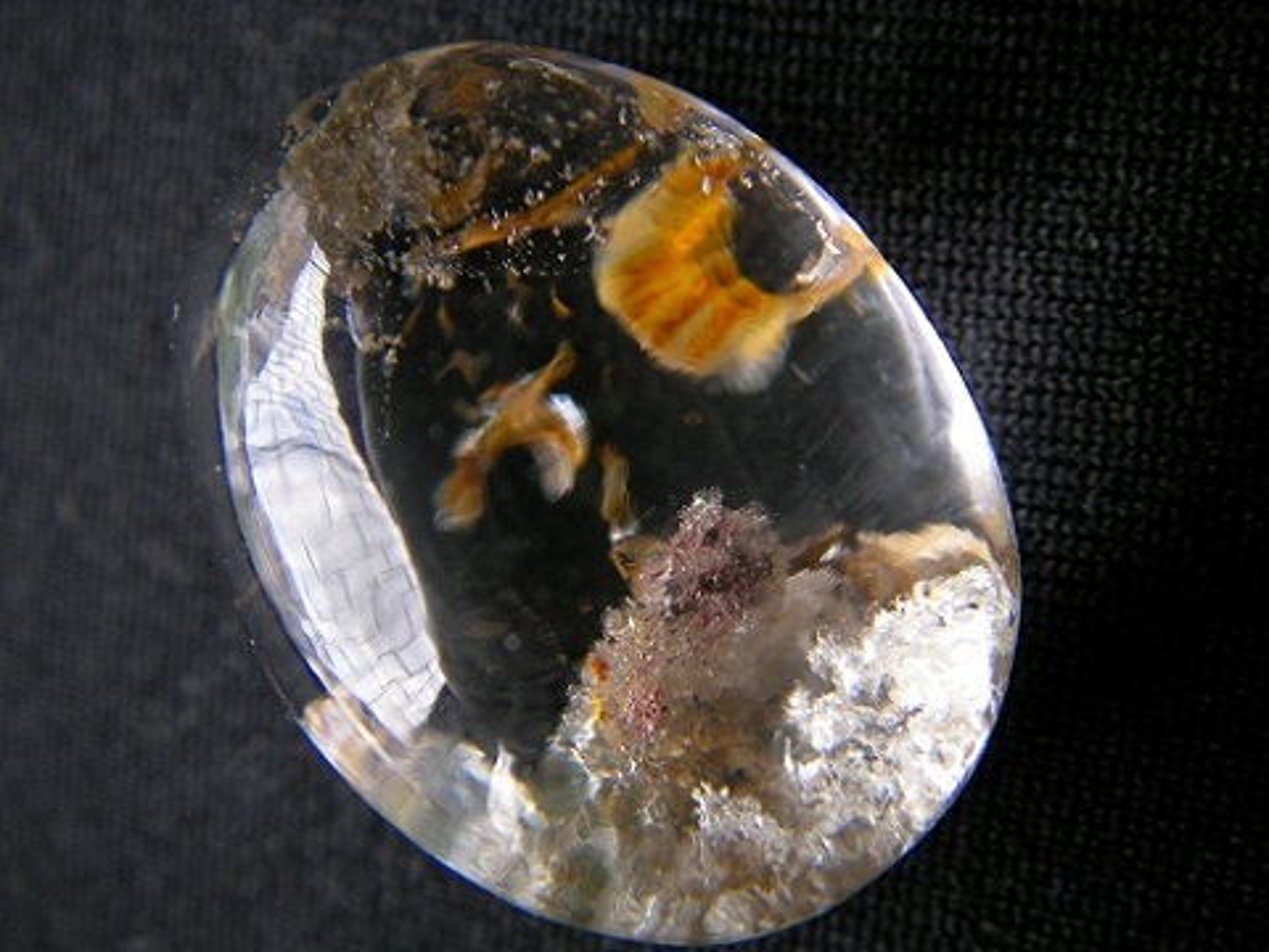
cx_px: 634
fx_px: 1393
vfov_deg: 37.7
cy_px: 476
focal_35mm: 38
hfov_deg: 49.0
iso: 72
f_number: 3.3
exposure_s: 1/50
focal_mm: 6.3
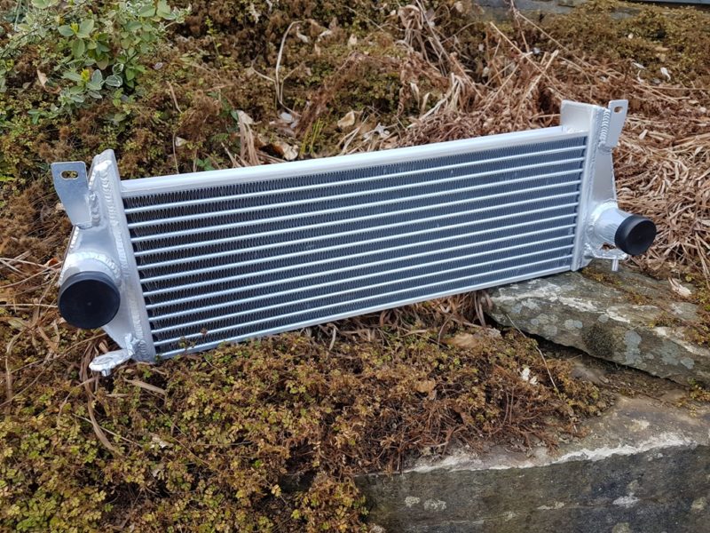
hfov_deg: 67.3
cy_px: 266
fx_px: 533
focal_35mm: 26
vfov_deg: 53.1
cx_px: 355
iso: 40
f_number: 1.7
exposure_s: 1/184
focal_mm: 4.2
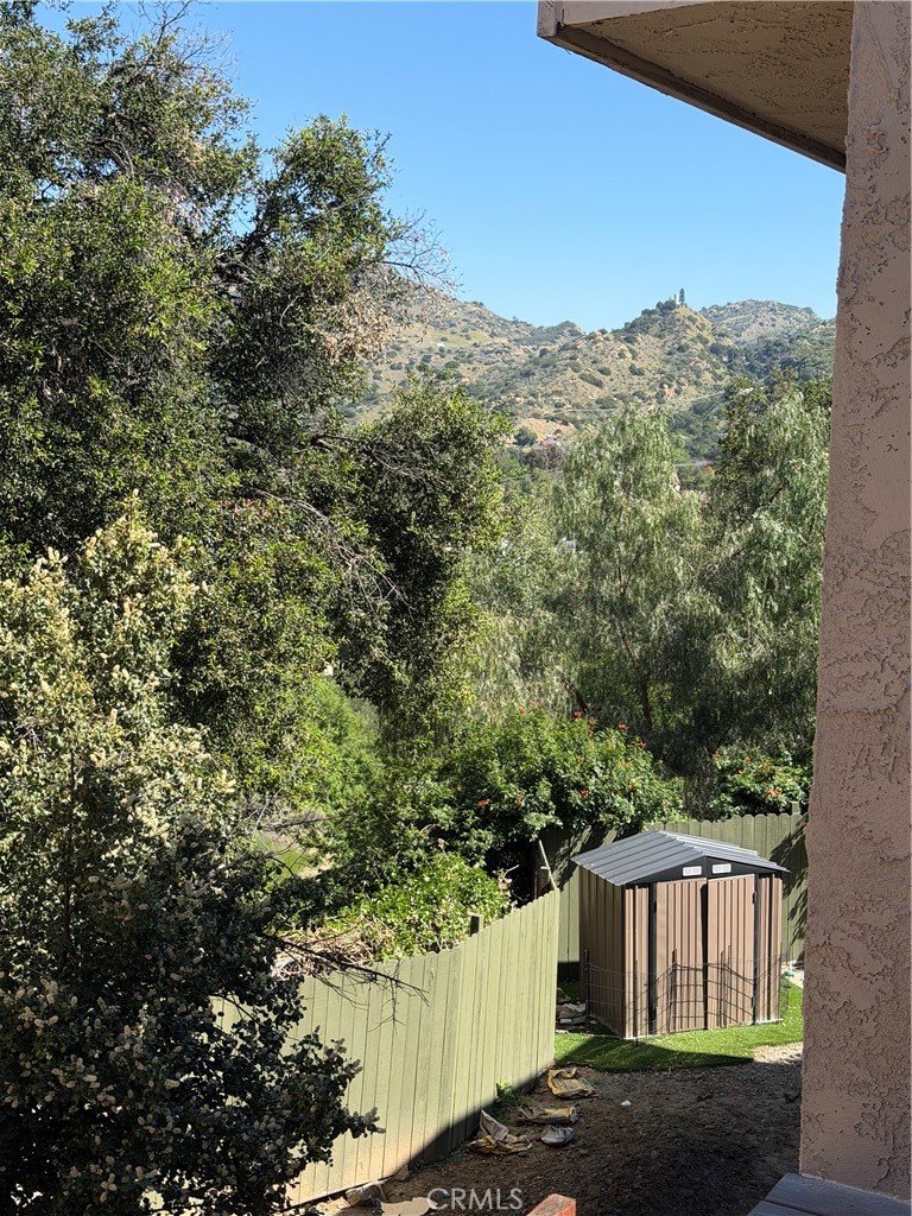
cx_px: 456
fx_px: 1686
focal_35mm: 48
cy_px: 608
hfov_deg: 30.3
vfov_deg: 39.7
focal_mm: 6.76
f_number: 1.78
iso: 64
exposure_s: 1/2273
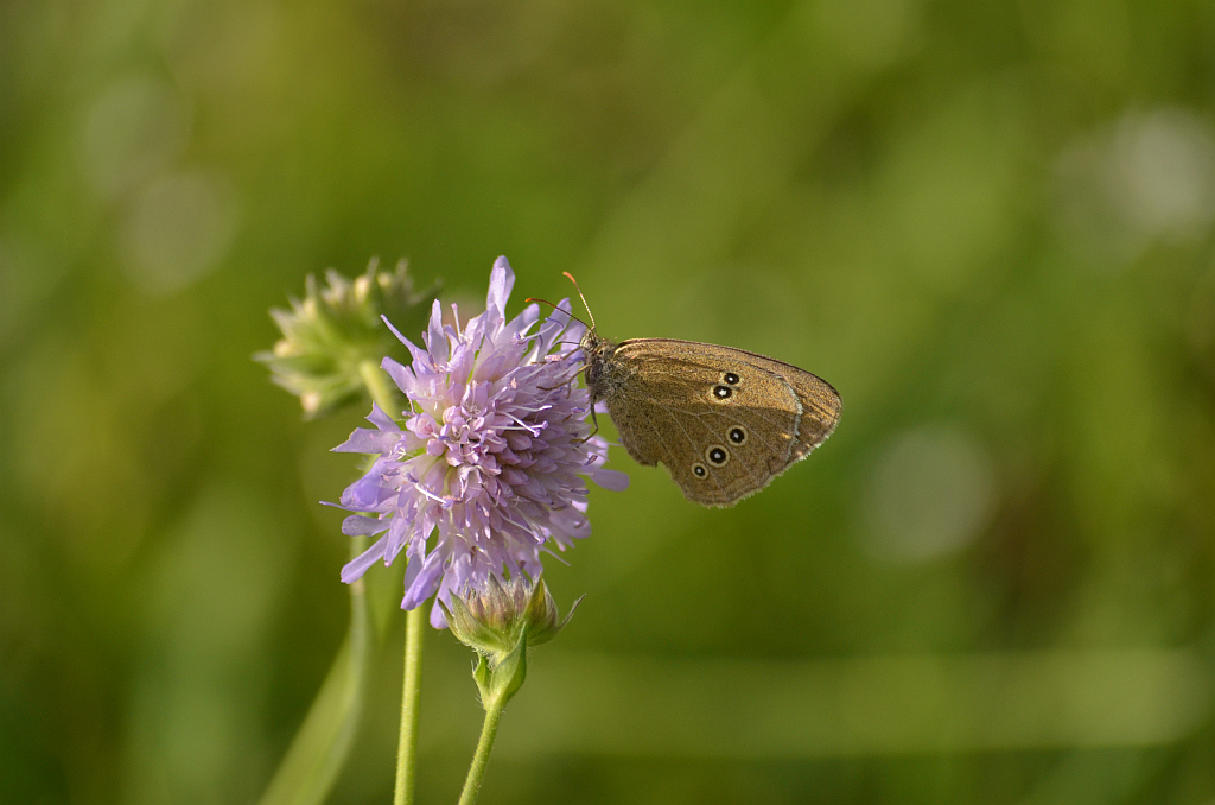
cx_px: 608
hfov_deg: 6.9
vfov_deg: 4.6
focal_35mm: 300
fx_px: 10103
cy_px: 402
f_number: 5.6
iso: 400
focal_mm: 200
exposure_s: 1/1250
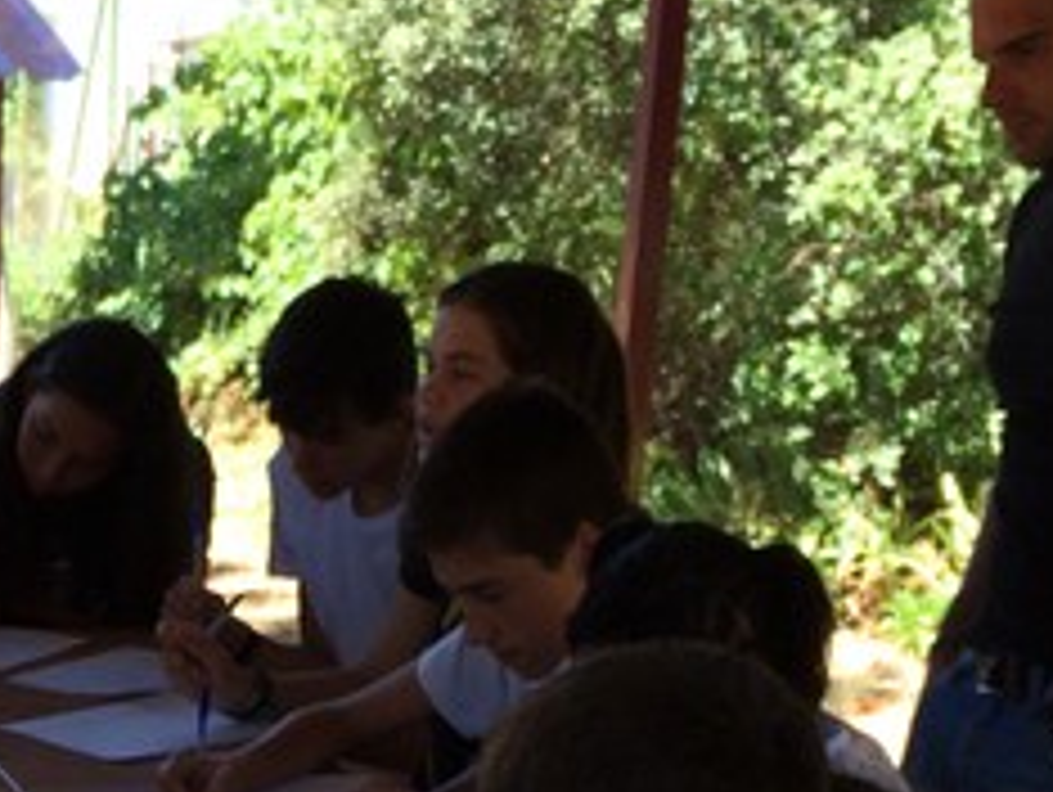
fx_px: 3015
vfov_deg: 14.3
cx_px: 36
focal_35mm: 99
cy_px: 1076
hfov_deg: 19.3
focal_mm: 4.15
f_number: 2.2
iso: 32
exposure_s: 1/261
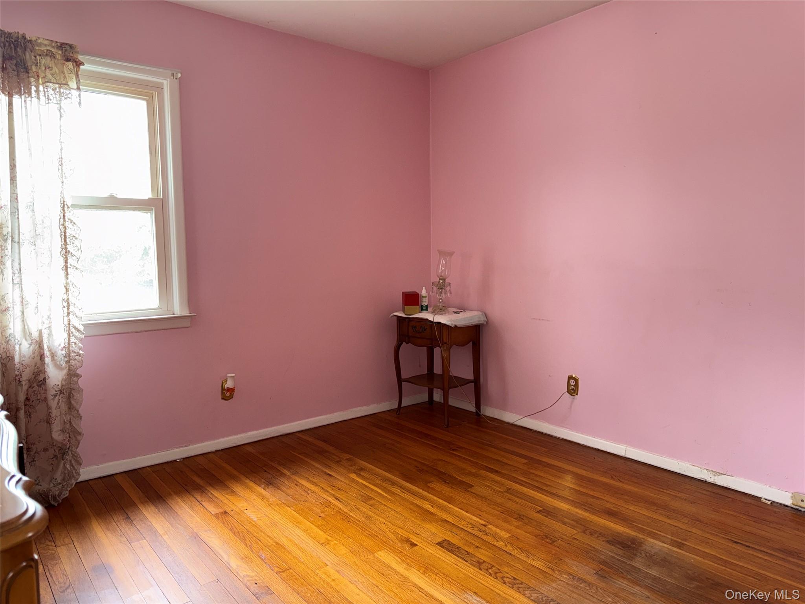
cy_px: 302
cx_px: 402
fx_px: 558
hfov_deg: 71.6
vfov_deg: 56.8
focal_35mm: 24
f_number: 1.78
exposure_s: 1/23
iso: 100
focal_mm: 6.76
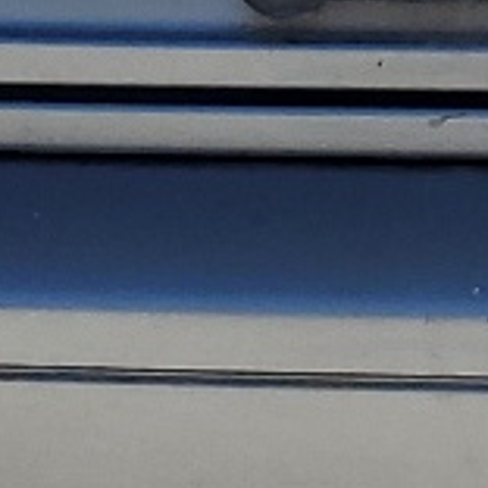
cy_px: -213
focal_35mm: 236
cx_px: 682
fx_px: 3764
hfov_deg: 7.3
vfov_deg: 7.3
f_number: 1.5
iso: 50
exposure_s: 1/2500
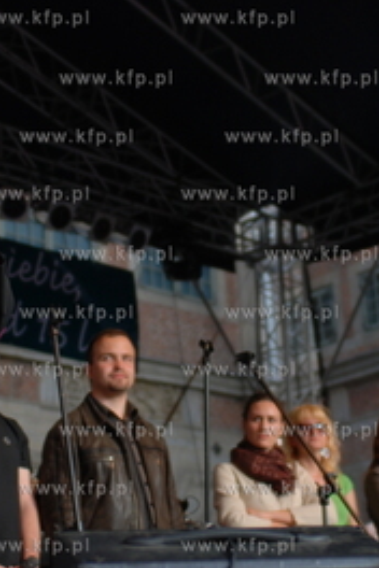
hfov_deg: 16.7
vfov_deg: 24.8
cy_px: 284
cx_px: 192
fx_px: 1295
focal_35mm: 82
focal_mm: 36
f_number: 2.8
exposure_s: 1/320
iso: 125
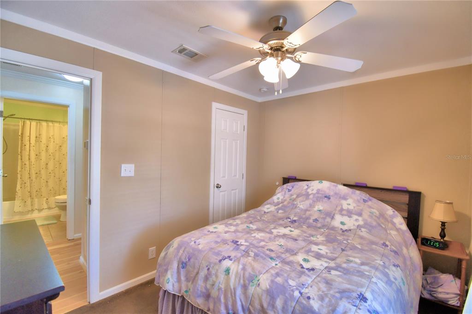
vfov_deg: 77.3
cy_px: 157
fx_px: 197
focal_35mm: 15
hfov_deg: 100.4
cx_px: 236
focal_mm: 10
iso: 400
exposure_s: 1/60
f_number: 4.5
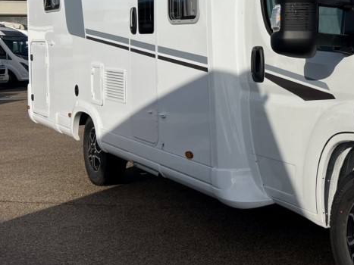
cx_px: 376
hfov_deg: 30.7
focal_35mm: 57
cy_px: 69
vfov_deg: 25.4
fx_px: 583
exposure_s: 1/12658
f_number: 1.5
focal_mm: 5.7
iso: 50
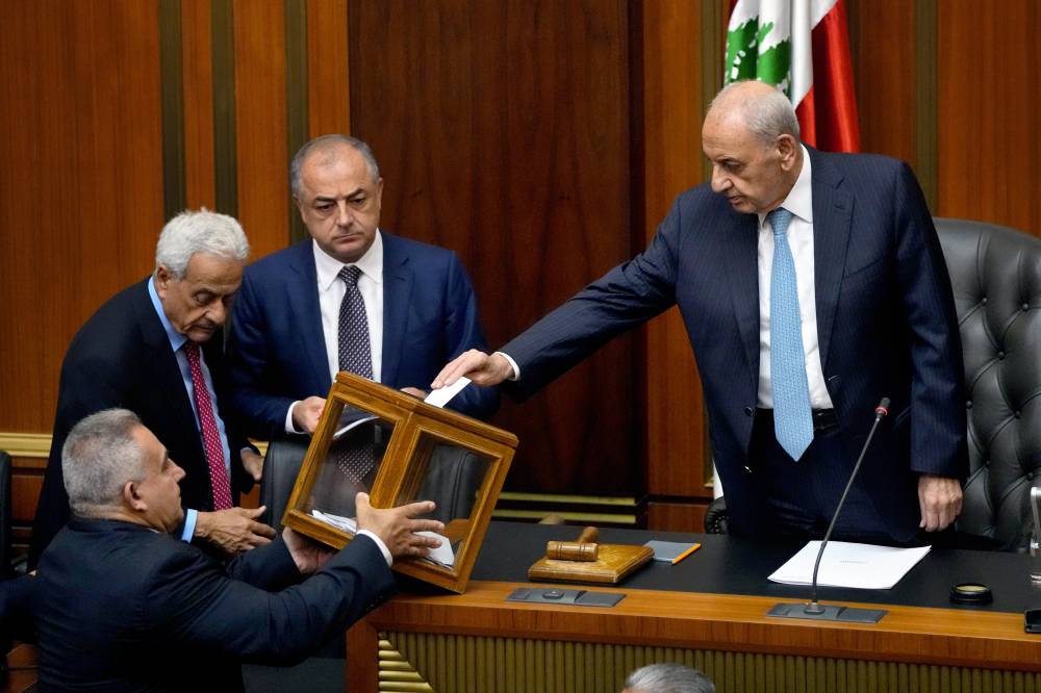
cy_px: 346
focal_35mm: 200
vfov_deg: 6.9
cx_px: 520
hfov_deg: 10.3
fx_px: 5781
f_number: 3.5
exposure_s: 1/500
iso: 6400
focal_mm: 200
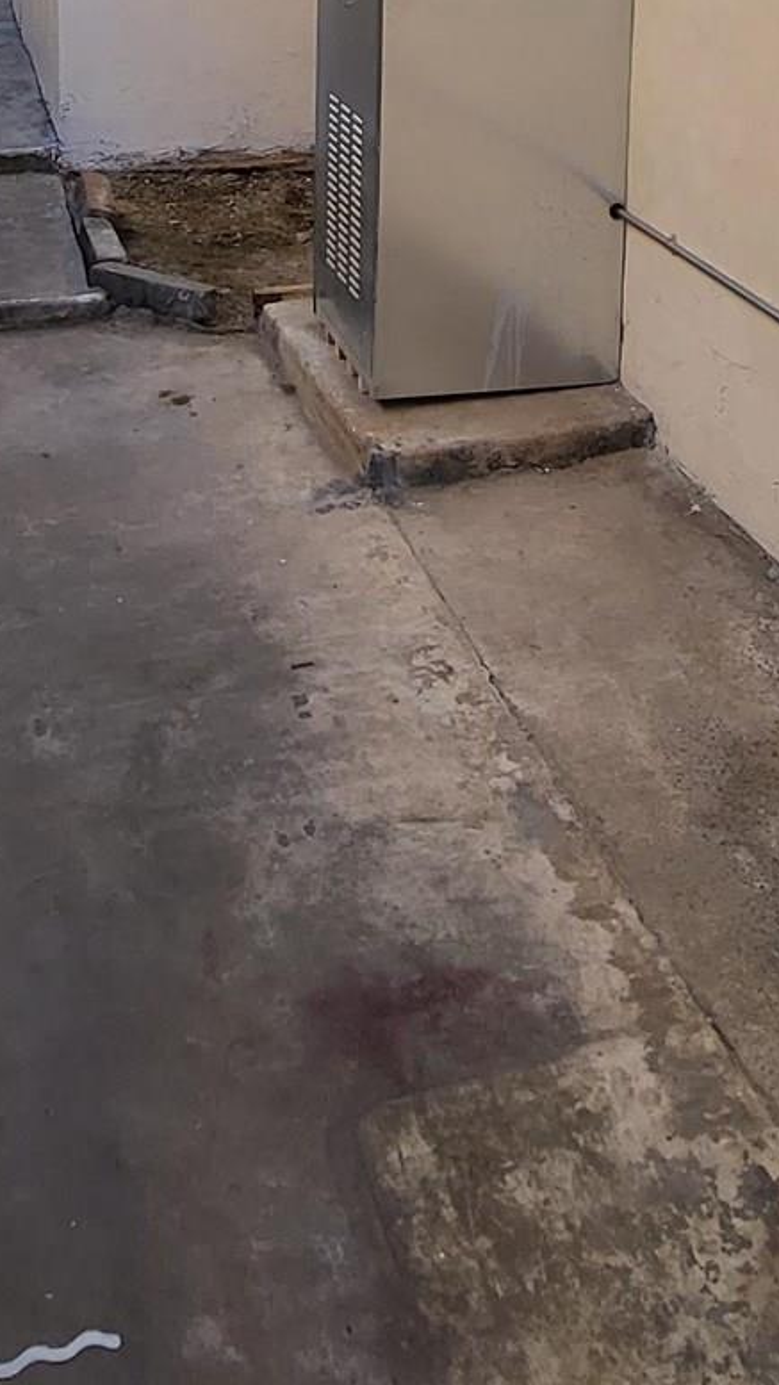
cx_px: 330
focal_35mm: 42
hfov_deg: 28.3
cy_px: 18
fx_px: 1542
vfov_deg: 42.2
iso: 32
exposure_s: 1/388
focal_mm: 1.74
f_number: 2.2
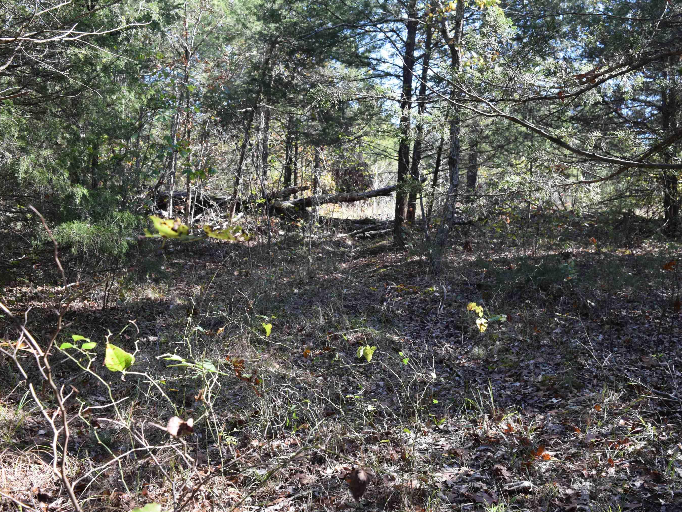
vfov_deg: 39.7
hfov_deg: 51.3
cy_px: 257
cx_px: 376
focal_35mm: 36
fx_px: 709
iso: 400
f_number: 6.3
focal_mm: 22
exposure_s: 1/160
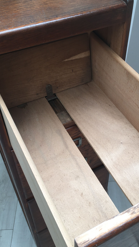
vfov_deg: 52.8
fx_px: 249
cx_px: 84
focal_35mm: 38
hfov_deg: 31.1
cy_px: 125
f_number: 2.2
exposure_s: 1/107
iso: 25
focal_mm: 4.15
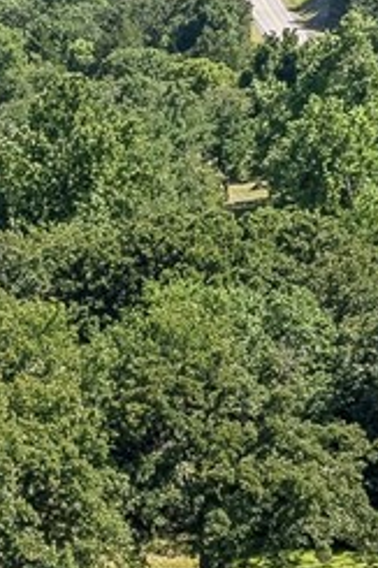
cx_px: -8
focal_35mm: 183
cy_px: 374
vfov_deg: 11.2
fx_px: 2886
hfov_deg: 7.5
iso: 110
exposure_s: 1/2000
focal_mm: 8.4
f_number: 2.8
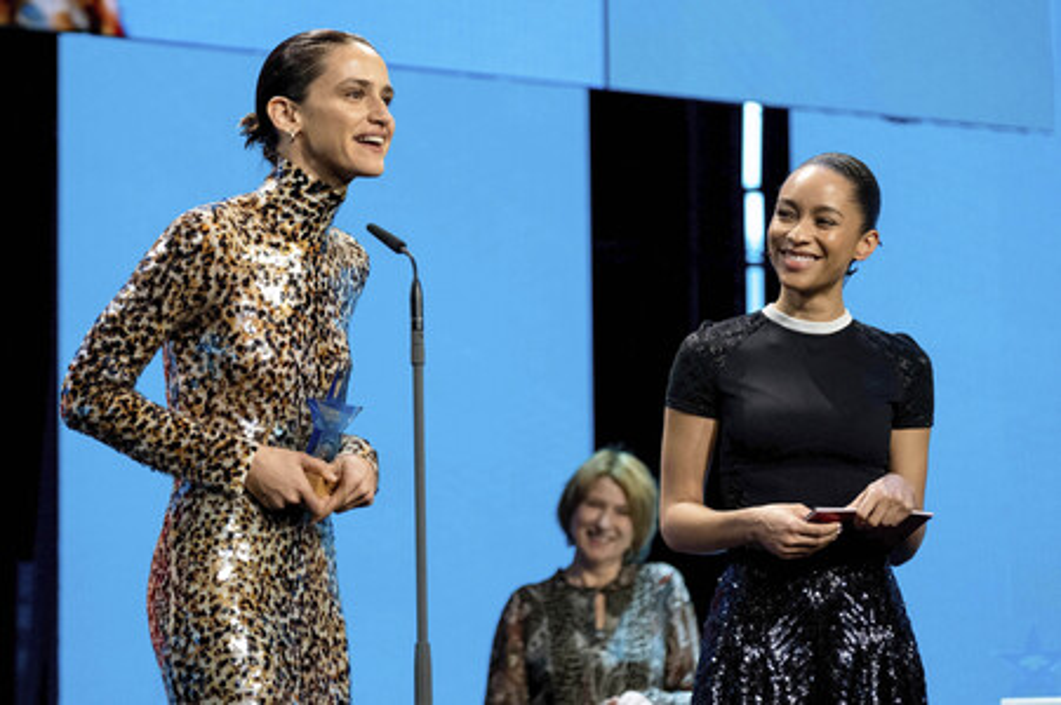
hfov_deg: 14.0
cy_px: 352
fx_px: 4329
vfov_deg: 9.3
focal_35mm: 147
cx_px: 530
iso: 2500
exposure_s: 1/320
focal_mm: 98.2
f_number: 2.8
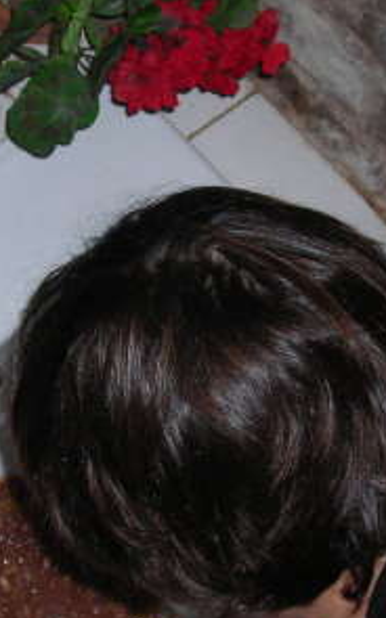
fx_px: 1382
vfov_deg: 25.2
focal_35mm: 82
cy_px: 264
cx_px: 153
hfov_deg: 15.9
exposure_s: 1/60.1
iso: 50
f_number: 3.2
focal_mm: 6.3
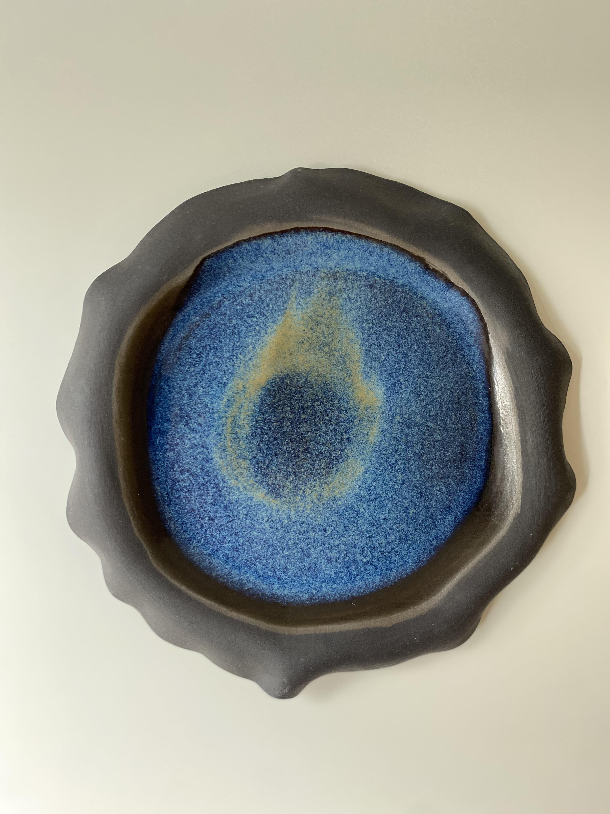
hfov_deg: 53.1
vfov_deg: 67.3
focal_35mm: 26
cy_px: 407
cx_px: 305
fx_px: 611
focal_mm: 4.25
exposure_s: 1/50
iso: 400
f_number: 1.8
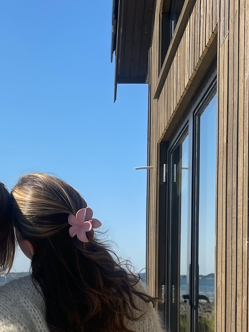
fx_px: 575
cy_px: 268
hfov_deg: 24.3
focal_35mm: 60
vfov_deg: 31.3
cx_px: 79
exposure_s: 1/3922
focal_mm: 5.1
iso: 32
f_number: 1.6
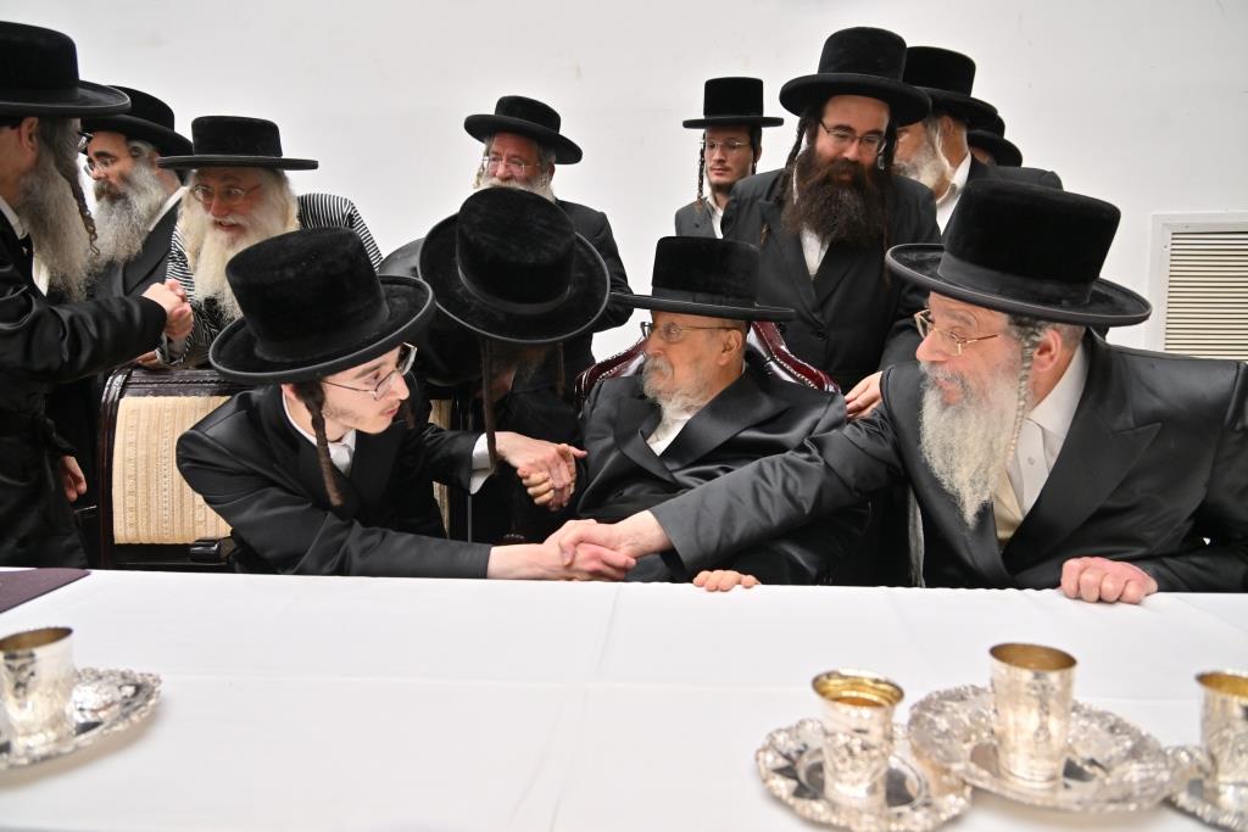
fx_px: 832
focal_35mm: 24
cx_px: 624
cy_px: 416
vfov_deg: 53.1
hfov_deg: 73.7
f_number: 4
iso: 1000
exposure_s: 1/200
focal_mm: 24
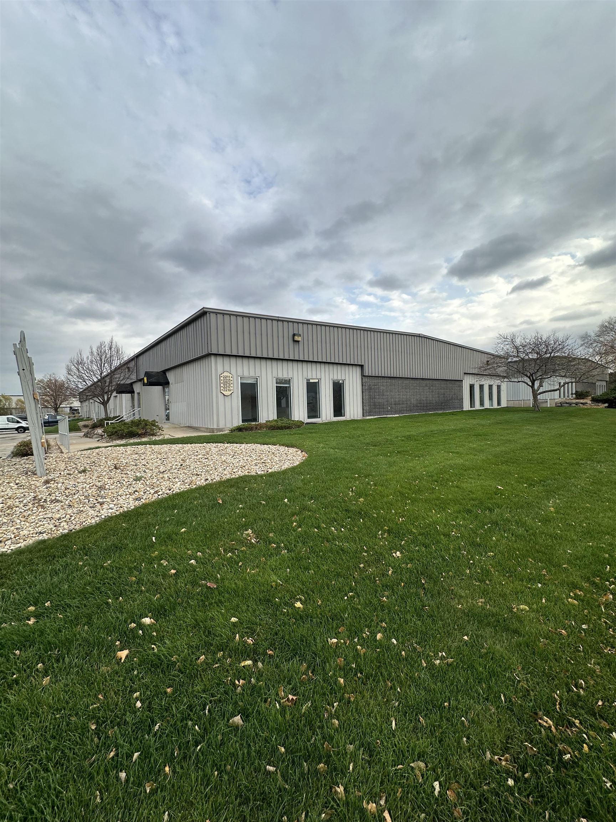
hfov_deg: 85.7
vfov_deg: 102.1
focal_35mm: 14
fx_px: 332
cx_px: 308
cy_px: 411
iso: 40
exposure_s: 1/1261
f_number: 2.2
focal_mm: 2.22
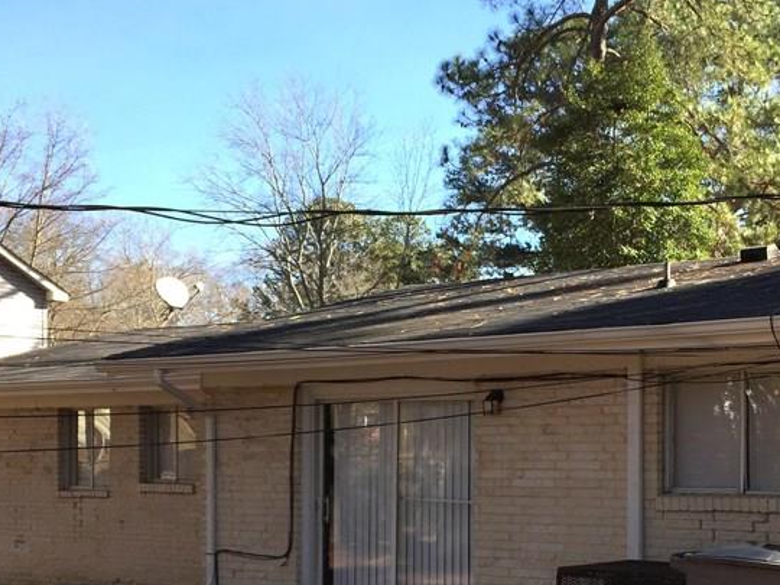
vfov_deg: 26.0
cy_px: 474
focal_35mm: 55
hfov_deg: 34.6
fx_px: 1239
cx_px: 517
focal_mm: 4.15
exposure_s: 1/760
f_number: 2.2
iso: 32
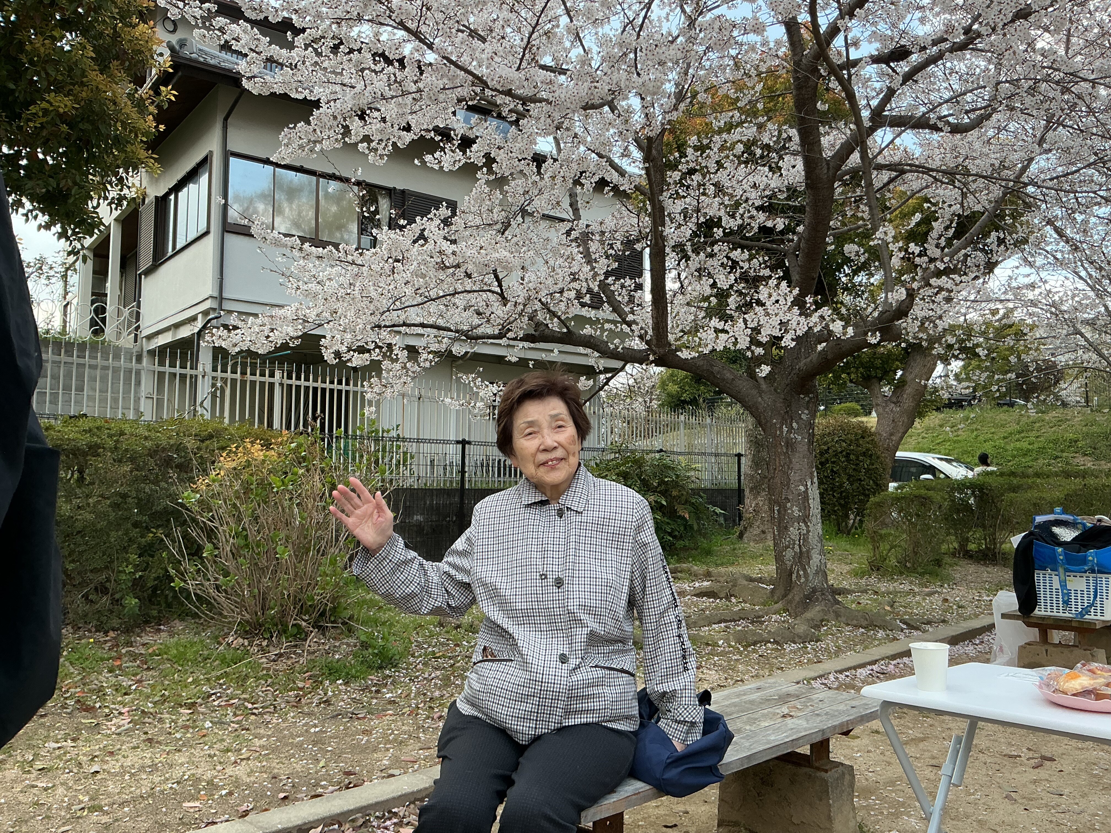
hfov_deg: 61.7
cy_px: 416
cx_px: 556
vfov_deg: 48.2
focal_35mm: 29
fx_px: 931
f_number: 1.8
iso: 25
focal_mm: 3
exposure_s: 1/297
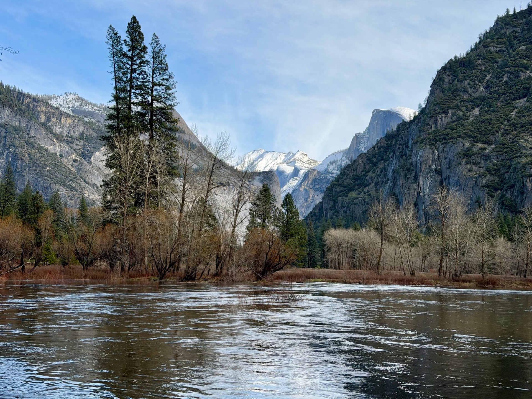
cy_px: 200
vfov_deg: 30.3
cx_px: 266
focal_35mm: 48
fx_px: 738
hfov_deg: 39.7
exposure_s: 1/3891
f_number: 1.78
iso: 64
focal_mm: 6.76
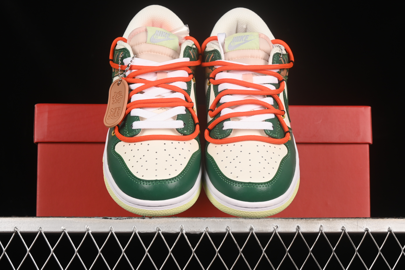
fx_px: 844
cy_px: 135
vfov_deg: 18.2
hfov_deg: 27.0
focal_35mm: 75
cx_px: 202
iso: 160
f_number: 8
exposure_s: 1/80
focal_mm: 50
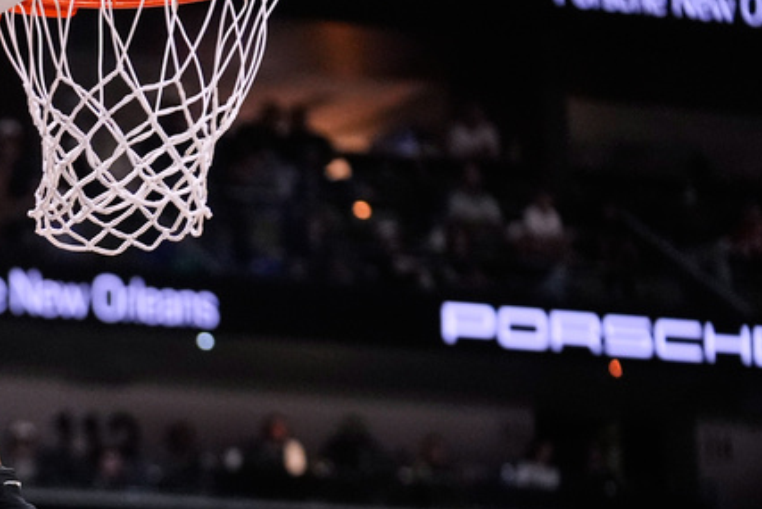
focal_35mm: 259
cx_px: -84
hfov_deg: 7.9
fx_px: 5484
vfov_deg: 5.3
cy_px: 601
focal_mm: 108
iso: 4000
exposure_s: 1/2500
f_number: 2.8
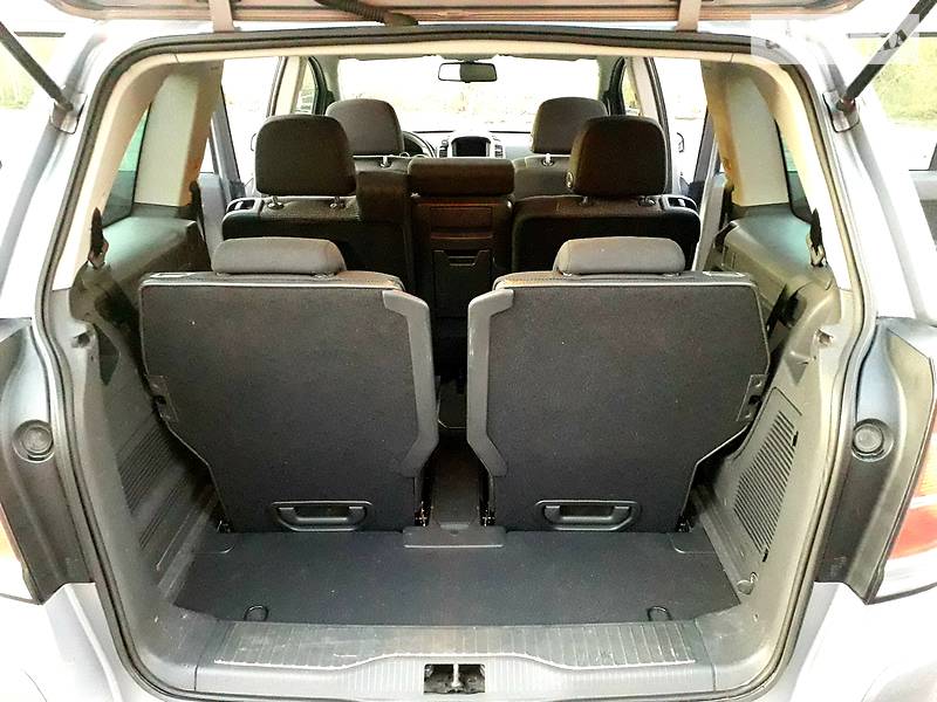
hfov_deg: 65.3
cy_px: 351
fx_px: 731
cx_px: 468
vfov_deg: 51.4
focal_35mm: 27
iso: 800
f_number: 1.9
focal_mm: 3.6
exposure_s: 1/10
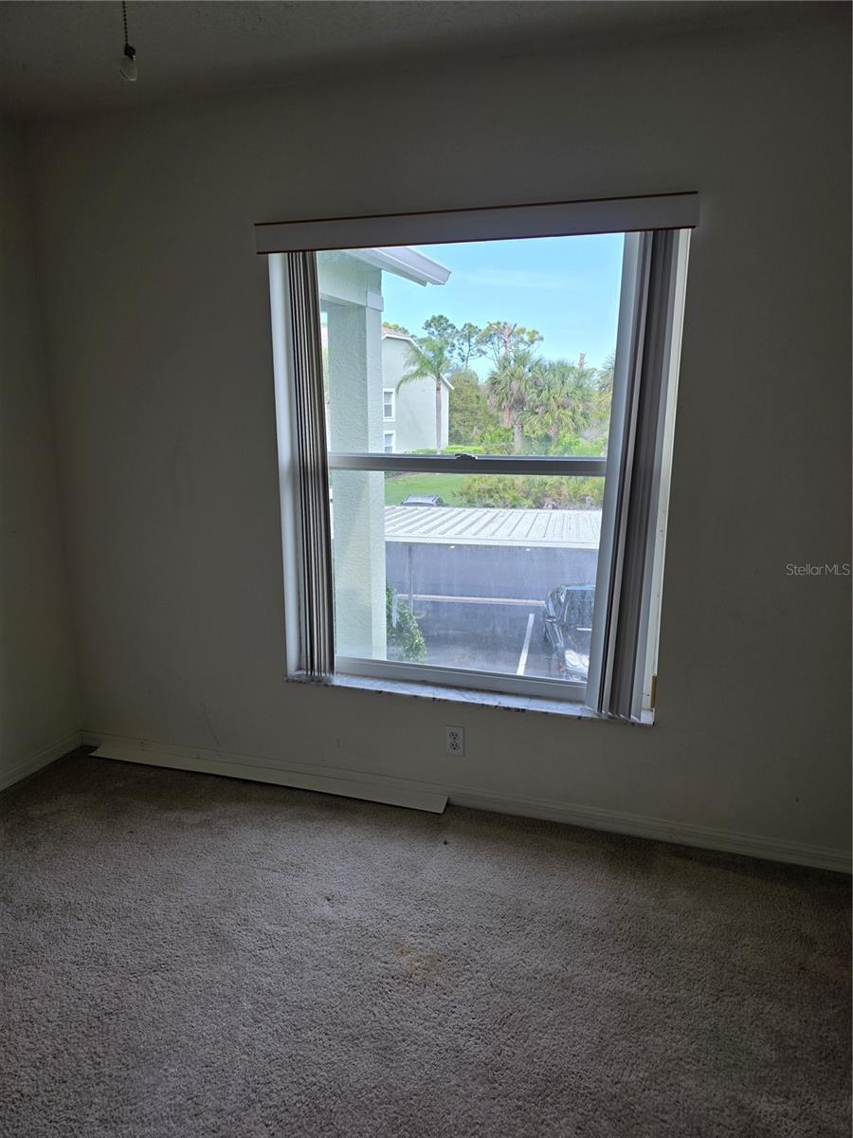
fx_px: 756
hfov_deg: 58.9
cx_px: 426
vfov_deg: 73.9
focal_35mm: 23
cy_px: 569
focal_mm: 6.3
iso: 32
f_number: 1.7
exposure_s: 1/359
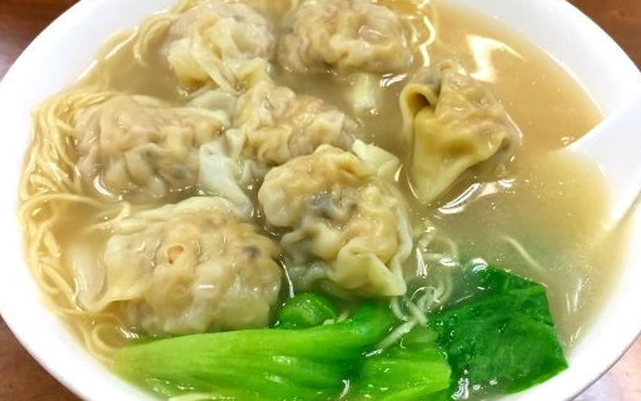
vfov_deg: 30.5
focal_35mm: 42
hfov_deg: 47.2
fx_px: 734
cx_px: 324
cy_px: 221
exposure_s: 1/33
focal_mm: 4.15
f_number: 2.2
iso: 64
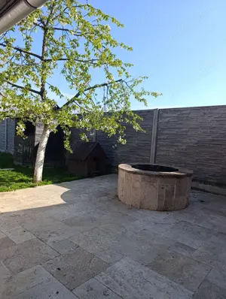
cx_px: 113
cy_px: 150
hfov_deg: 59.0
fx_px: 200
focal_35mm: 23
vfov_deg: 73.8
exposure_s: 1/365
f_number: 1.6
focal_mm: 6.14
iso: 50
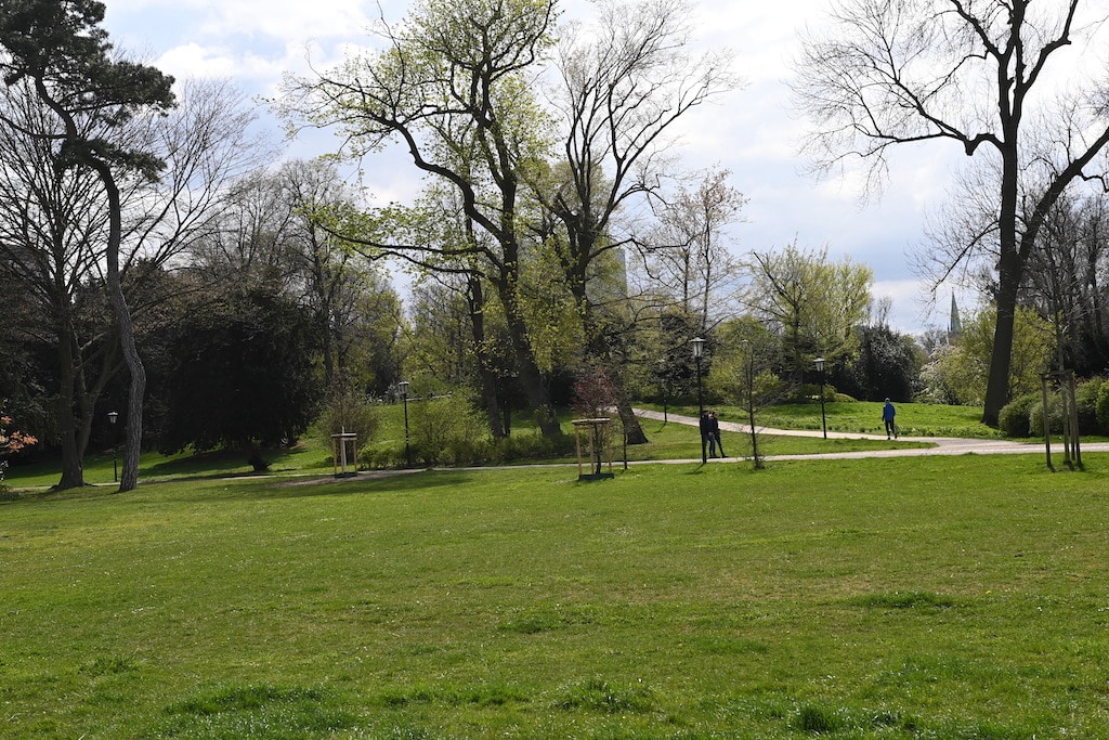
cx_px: 554
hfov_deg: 39.6
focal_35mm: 50
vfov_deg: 27.0
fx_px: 1540
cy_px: 370
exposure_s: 1/160
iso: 100
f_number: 8
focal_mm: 50
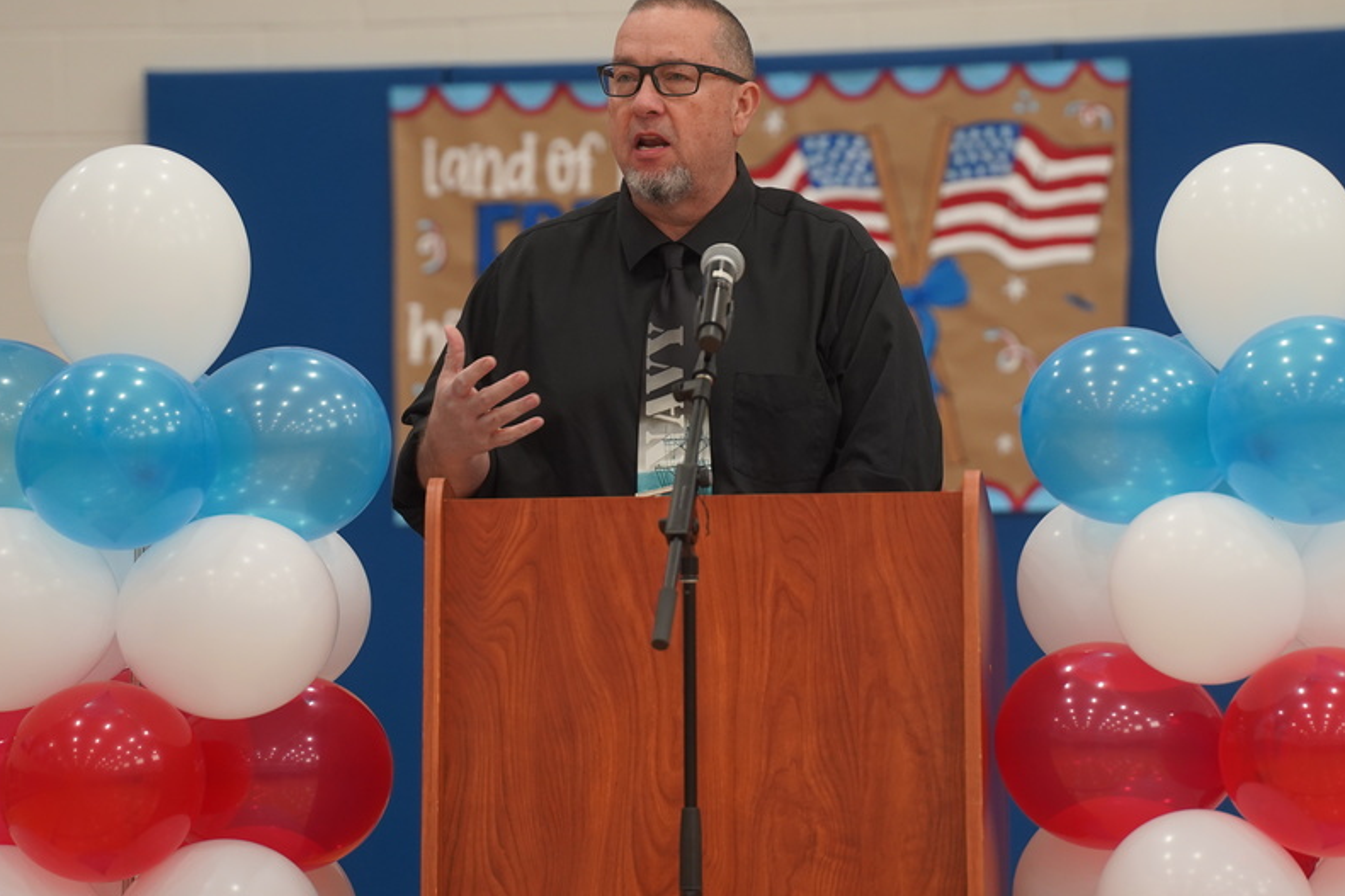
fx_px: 8703
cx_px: 780
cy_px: 388
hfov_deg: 8.8
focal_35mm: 233
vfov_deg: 5.9
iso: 1000
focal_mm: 180
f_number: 4
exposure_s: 1/200
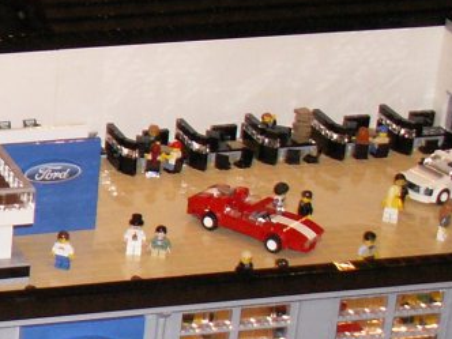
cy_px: 201
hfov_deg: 12.3
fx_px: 1880
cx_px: -410
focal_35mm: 144
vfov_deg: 10.3
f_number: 2.8
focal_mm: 5.86
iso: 160
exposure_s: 1/60
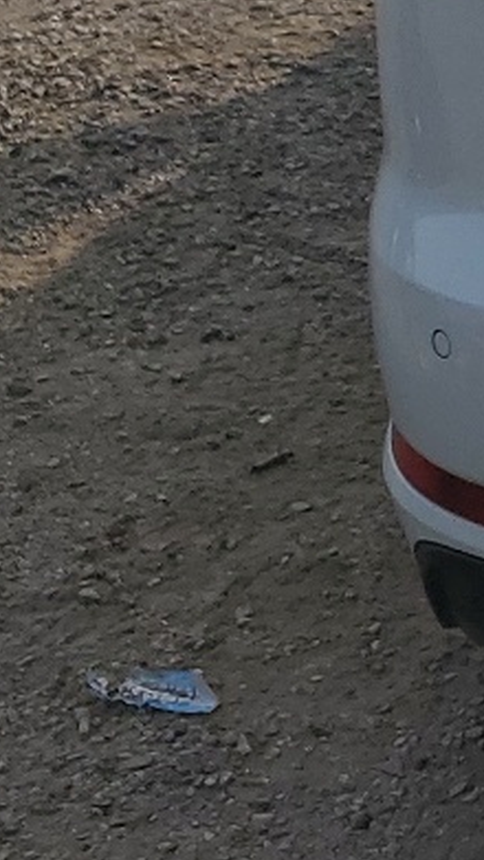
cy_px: 29
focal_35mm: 116
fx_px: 2646
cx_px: 1553
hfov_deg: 8.4
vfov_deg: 18.1
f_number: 1.5
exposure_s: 1/5000
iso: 50
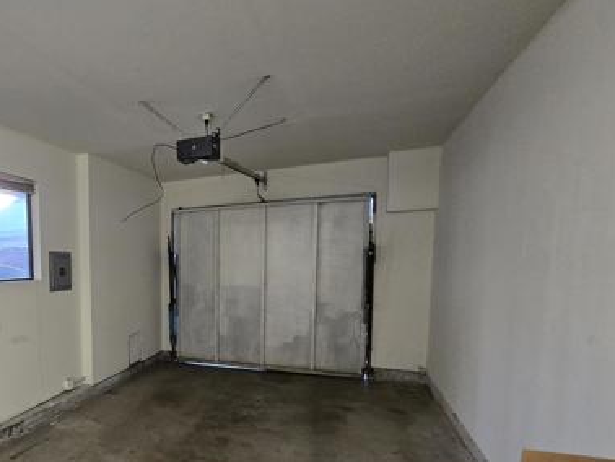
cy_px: 296
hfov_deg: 69.3
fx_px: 391
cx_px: 127
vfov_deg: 60.1
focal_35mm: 22
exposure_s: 1/60
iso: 640
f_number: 2.2
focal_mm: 2.2
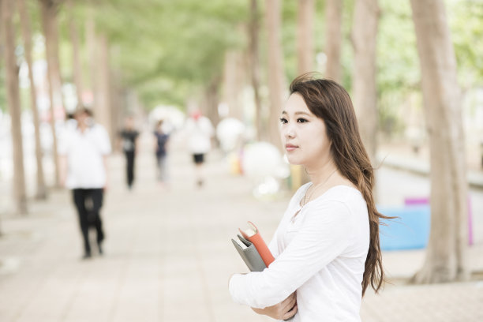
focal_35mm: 125
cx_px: 242
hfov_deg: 16.4
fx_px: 1677
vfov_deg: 11.0
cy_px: 161
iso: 320
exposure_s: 1/400
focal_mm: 125
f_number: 4
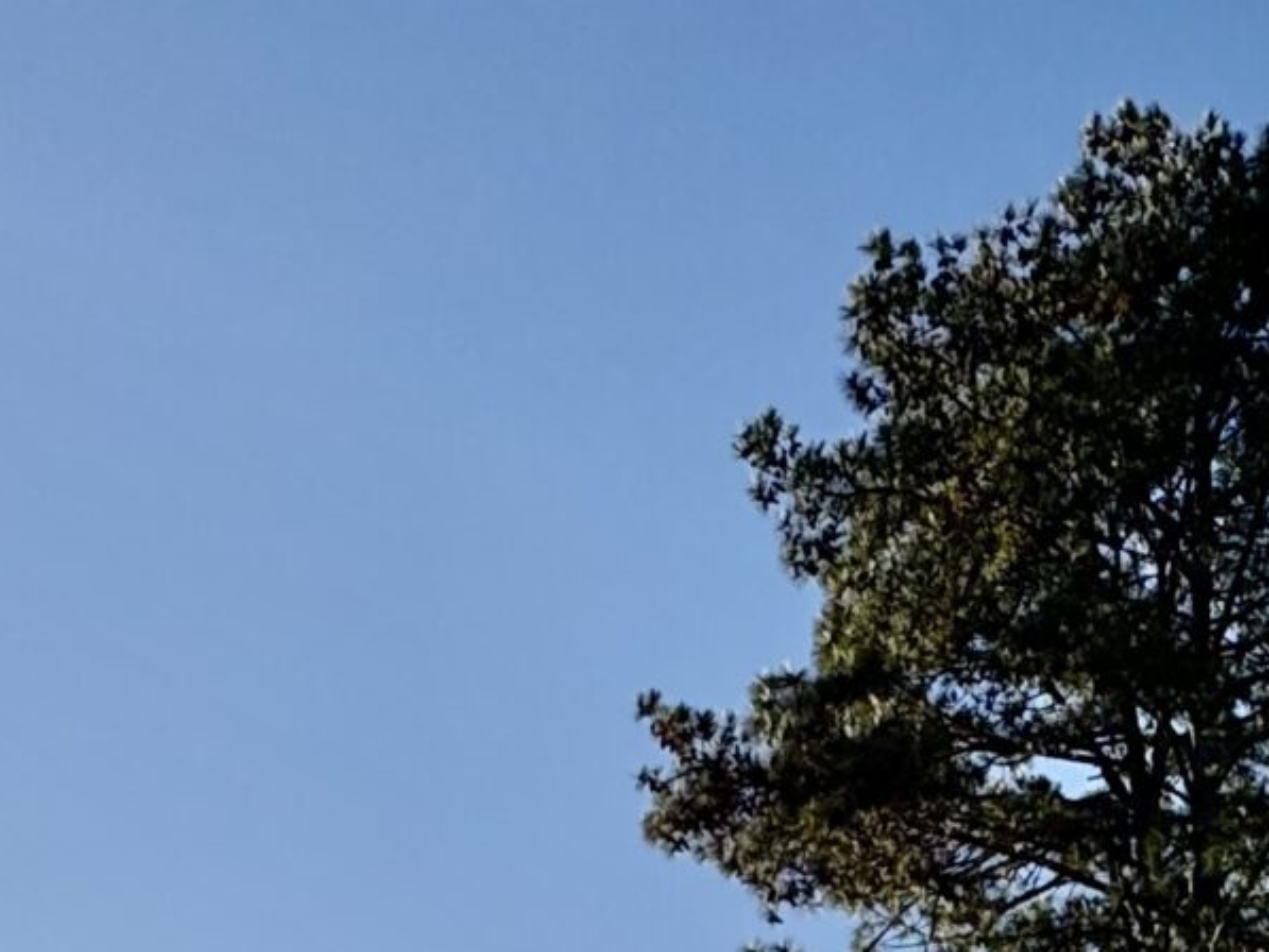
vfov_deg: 18.9
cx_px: 1178
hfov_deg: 30.5
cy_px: 1708
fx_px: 2200
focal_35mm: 60
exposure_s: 1/4926
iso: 64
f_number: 2.2
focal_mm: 2.22
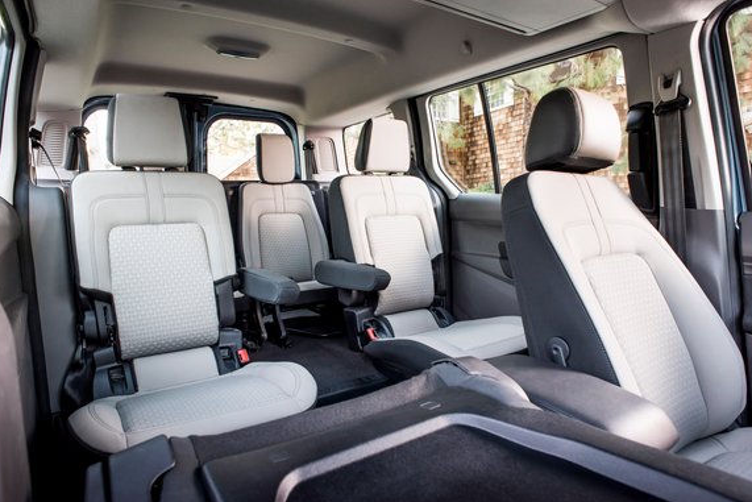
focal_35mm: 21
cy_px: 262
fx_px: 439
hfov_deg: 81.2
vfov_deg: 59.5
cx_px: 369
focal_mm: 20
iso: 800
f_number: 7.1
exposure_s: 1/30
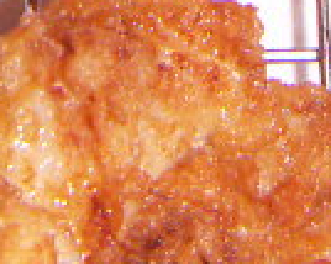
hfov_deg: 11.4
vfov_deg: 9.0
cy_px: -111
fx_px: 1645
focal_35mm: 168
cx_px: 20
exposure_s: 1/50
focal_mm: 4.7
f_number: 6.7
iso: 200
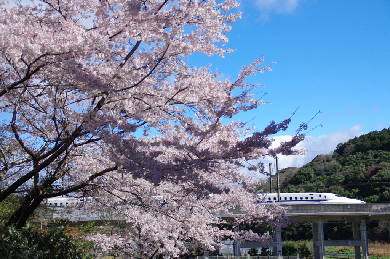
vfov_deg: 27.4
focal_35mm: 49
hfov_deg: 40.4
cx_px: 195
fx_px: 530
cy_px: 130
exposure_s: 1/640
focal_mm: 33
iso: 400
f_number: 4.5
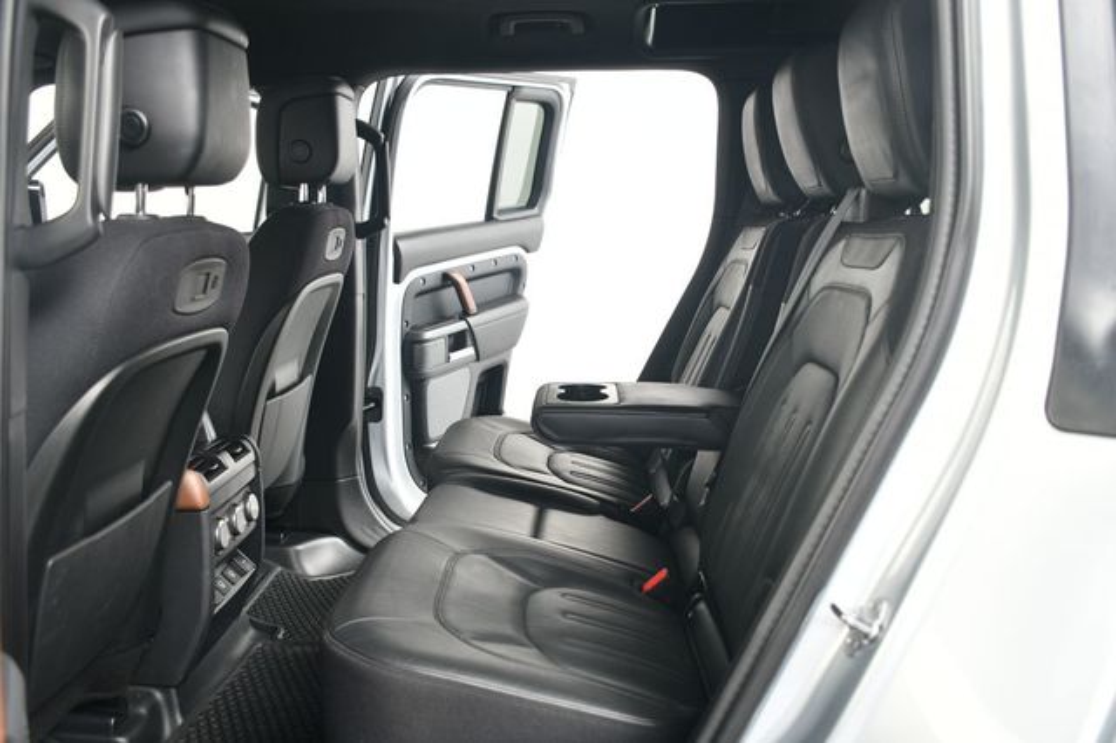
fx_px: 1022
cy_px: 372
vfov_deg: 39.9
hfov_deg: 57.2
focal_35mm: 33
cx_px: 558
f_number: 3.5
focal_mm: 22
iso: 100
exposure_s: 1/160
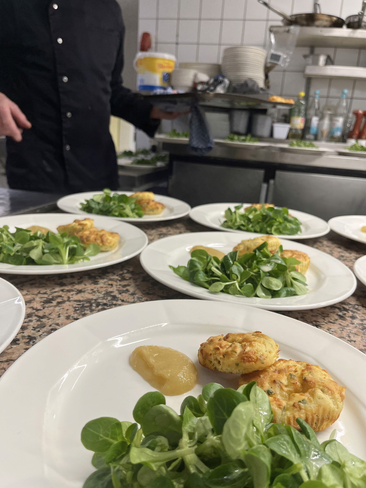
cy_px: 244
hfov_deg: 53.1
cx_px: 183
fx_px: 367
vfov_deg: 67.3
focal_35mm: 26
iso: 64
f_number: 1.6
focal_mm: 5.1
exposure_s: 1/100
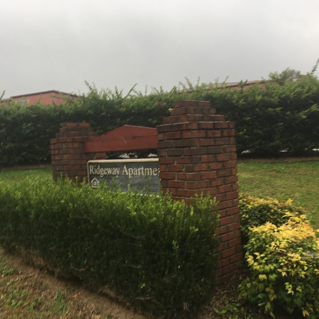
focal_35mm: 35
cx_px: 126
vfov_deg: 47.2
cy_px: 157
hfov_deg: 46.9
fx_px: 365
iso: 25
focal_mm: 4.15
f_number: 2.2
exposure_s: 1/120
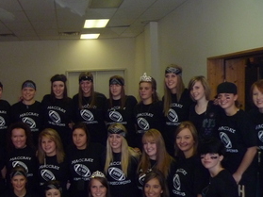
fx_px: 372
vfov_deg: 29.4
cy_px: 131
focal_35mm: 49
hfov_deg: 38.5
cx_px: 88
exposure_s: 1/125
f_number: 3.5
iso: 400
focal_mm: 6.3
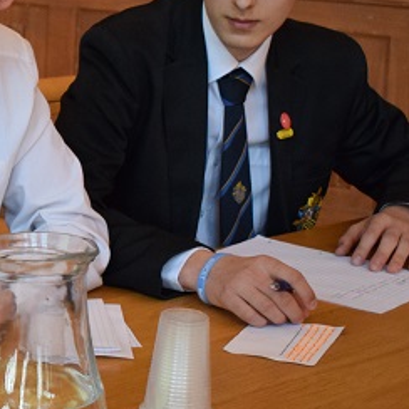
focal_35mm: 121
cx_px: -148
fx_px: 1623
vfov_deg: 14.3
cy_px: 116
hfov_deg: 13.7
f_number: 4.2
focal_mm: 29
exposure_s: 1/60
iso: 2000
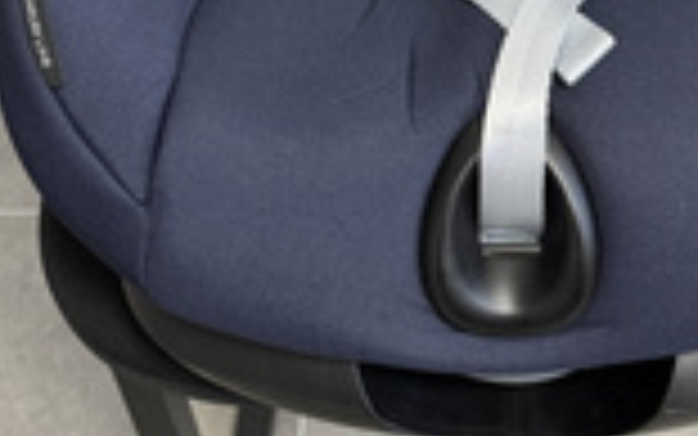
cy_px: -247
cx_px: 518
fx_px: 1408
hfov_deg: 27.5
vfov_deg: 15.9
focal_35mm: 74
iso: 200
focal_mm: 6.76
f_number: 1.78
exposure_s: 1/50
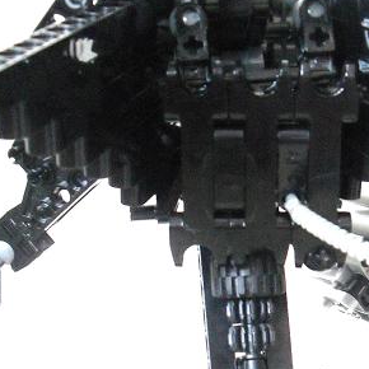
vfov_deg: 21.6
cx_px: 261
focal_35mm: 78
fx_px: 941
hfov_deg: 22.1
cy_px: 349
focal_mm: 6.2
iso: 200
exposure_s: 1/45
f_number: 2.8
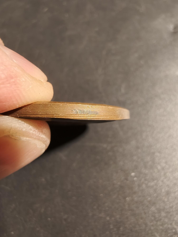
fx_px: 158
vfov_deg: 73.9
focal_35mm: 23
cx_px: 89
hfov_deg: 58.9
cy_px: 118
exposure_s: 1/50
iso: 250
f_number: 2
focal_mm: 2.32
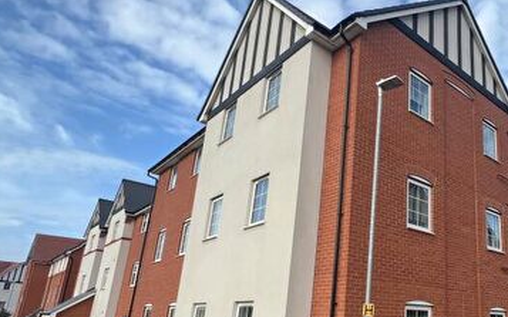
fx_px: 374
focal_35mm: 27
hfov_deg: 62.9
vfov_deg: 45.3
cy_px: 211
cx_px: 403
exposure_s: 1/661
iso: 32
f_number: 1.8
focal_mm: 1.57
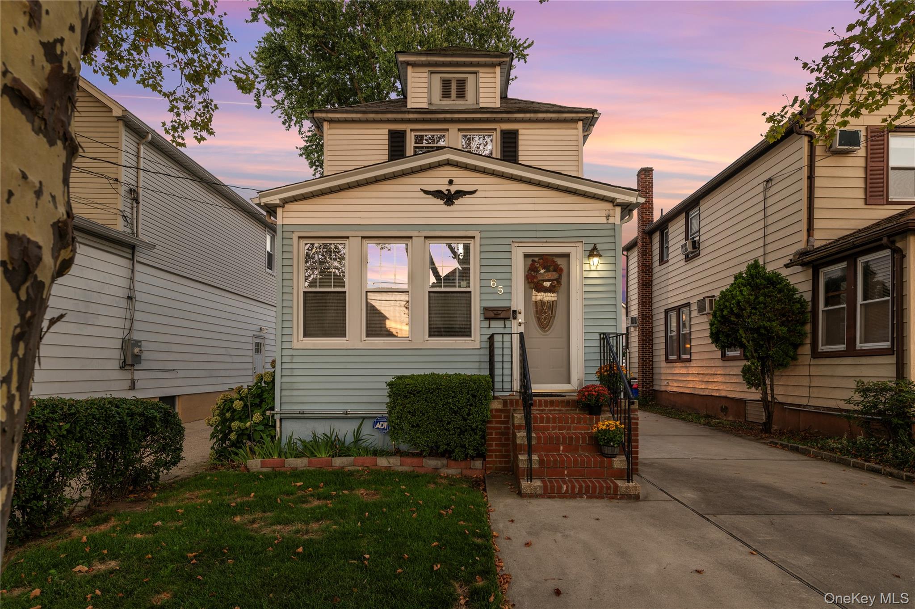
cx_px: 458
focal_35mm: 19
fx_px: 483
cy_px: 304
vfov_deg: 64.5
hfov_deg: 87.0
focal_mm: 19
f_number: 8
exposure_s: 1/5
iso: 100
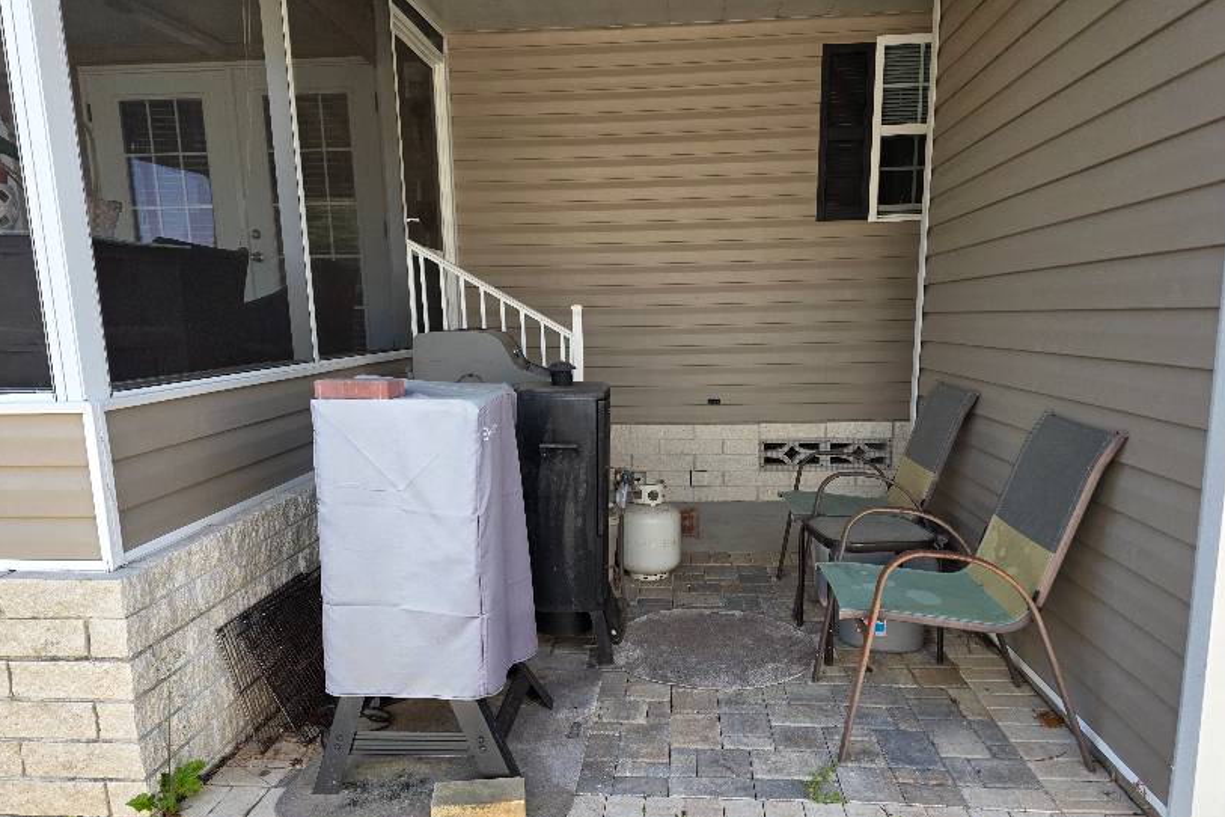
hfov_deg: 71.5
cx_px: 612
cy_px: 476
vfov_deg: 51.1
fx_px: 851
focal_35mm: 25
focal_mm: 6.3
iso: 40
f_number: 1.7
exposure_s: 1/359
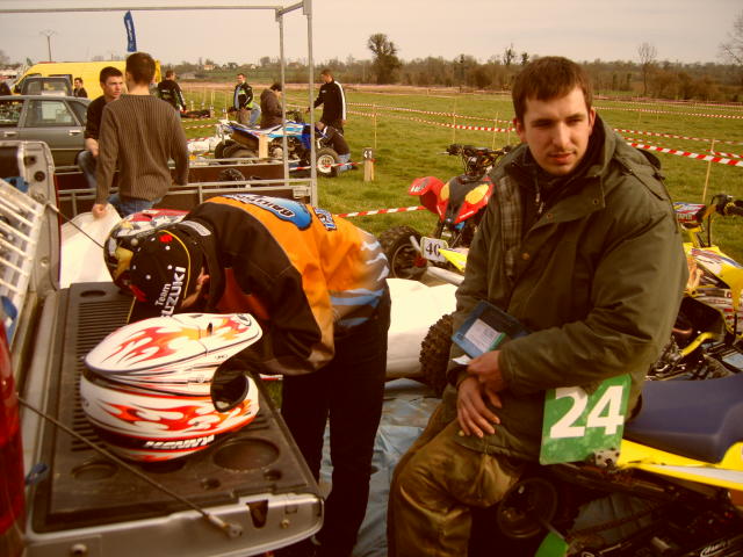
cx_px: 372
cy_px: 278
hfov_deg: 52.6
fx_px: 751
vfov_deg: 40.7
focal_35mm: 35
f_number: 7.1
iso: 80
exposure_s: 1/125
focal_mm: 7.4
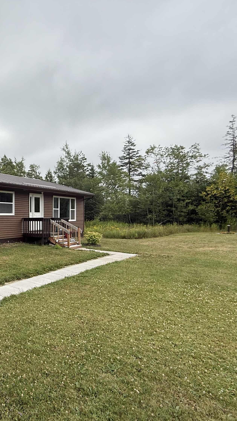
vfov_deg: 83.8
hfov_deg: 42.9
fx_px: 235
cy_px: 216
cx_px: -19
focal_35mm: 21
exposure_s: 1/694
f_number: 2.2
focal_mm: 2.22
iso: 50
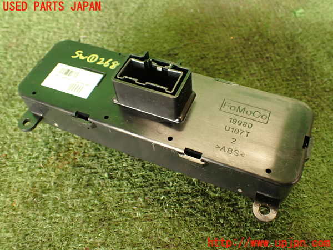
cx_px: 166
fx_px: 308
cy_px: 125
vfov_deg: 44.2
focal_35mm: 32
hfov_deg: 56.8
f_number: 2.4
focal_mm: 5.79
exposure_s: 1/30
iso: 250
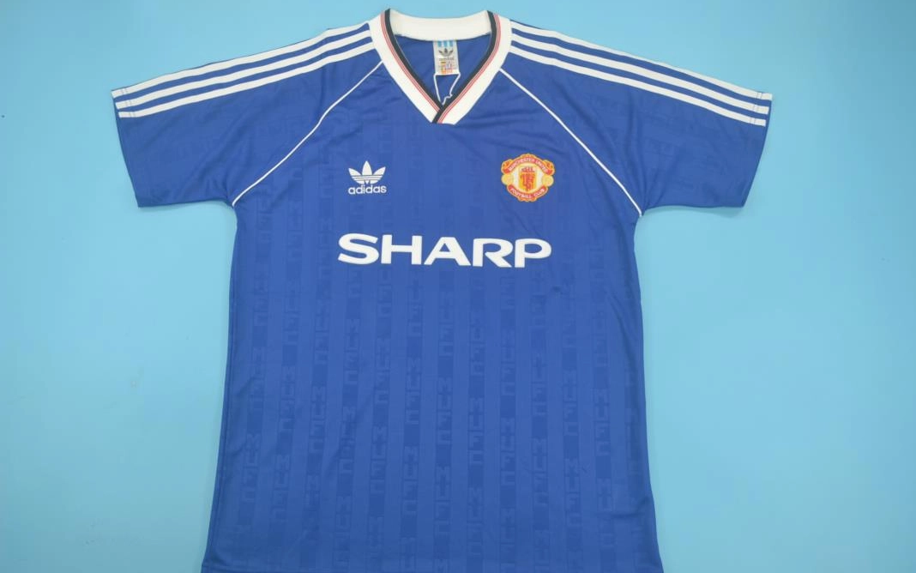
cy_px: 292
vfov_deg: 37.3
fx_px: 849
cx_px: 456
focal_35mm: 34
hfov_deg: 56.7
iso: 200
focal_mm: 22
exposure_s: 1/100
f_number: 3.8
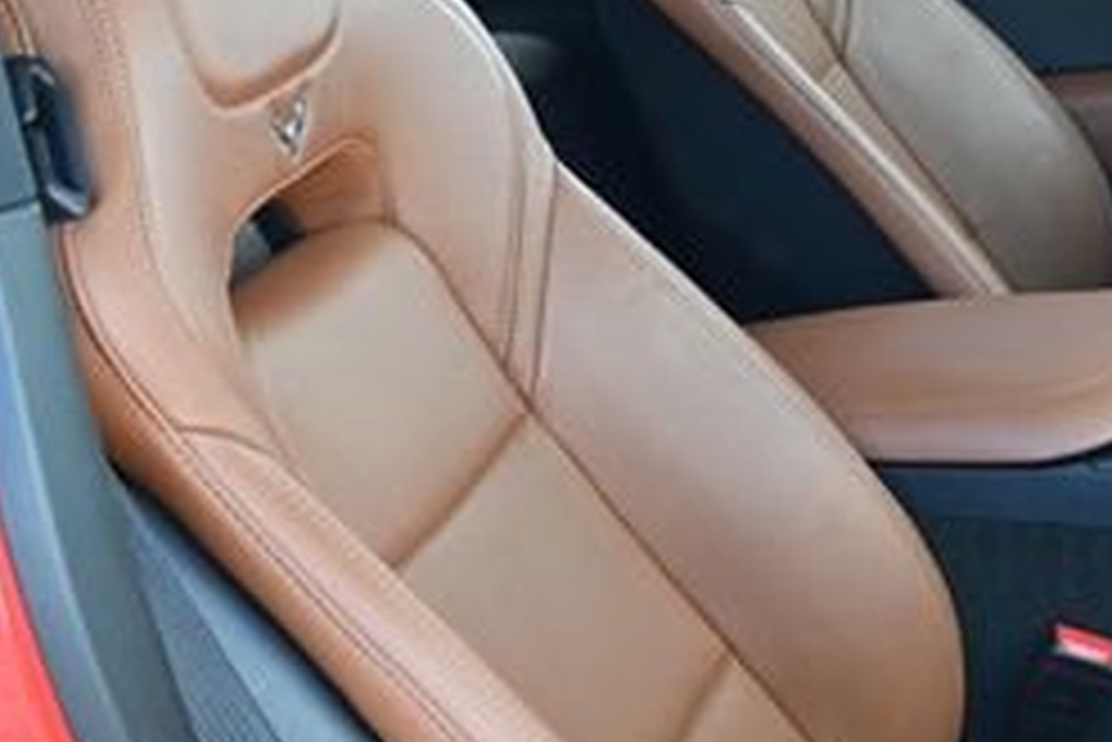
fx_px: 2338
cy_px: 436
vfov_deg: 18.0
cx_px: 882
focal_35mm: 76
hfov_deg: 26.3
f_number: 3.8
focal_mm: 19.5
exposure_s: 1/200
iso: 400
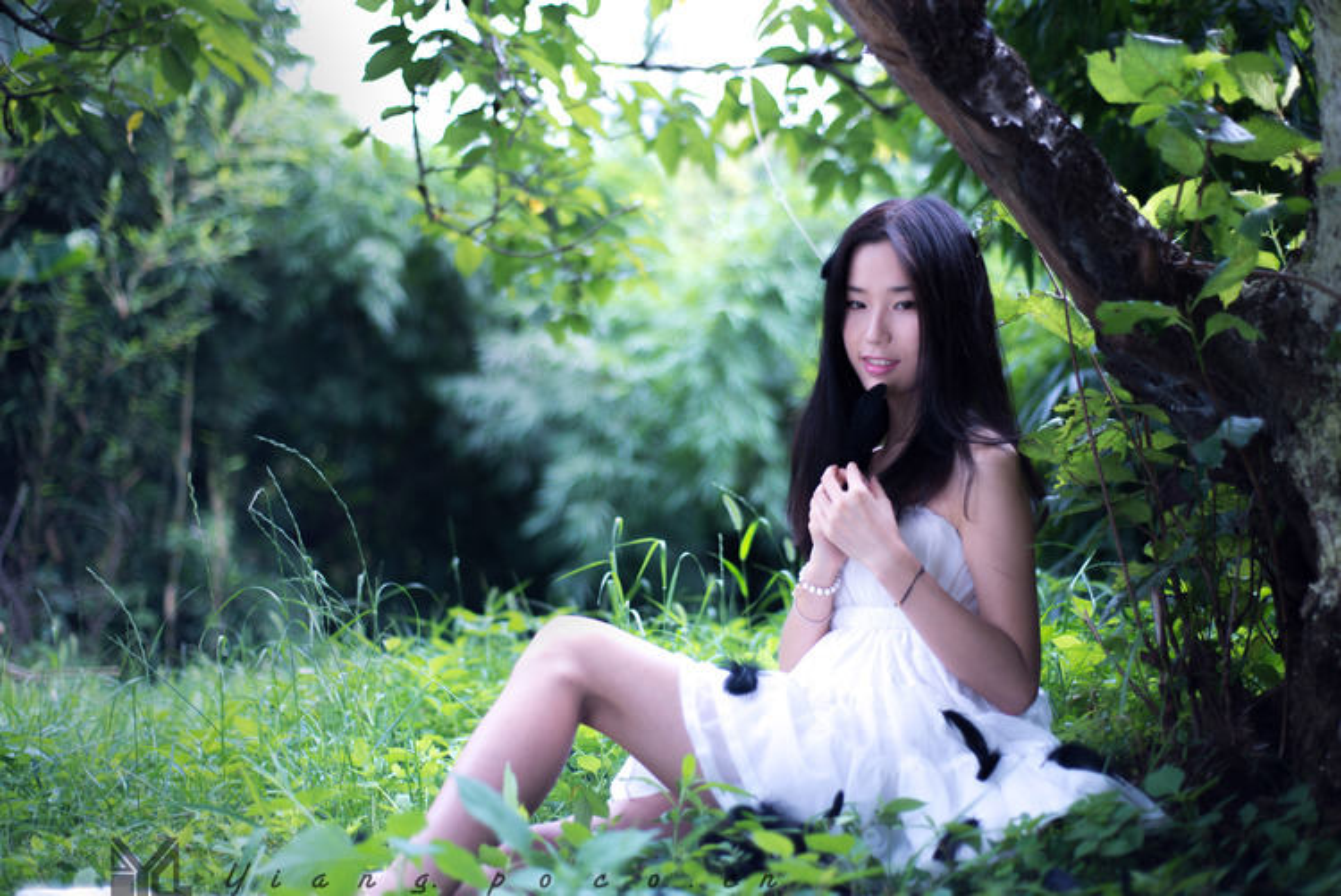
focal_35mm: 50
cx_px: 670
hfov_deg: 39.6
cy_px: 448
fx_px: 1864
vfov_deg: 27.0
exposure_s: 1/320
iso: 100
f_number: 1.8
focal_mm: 50
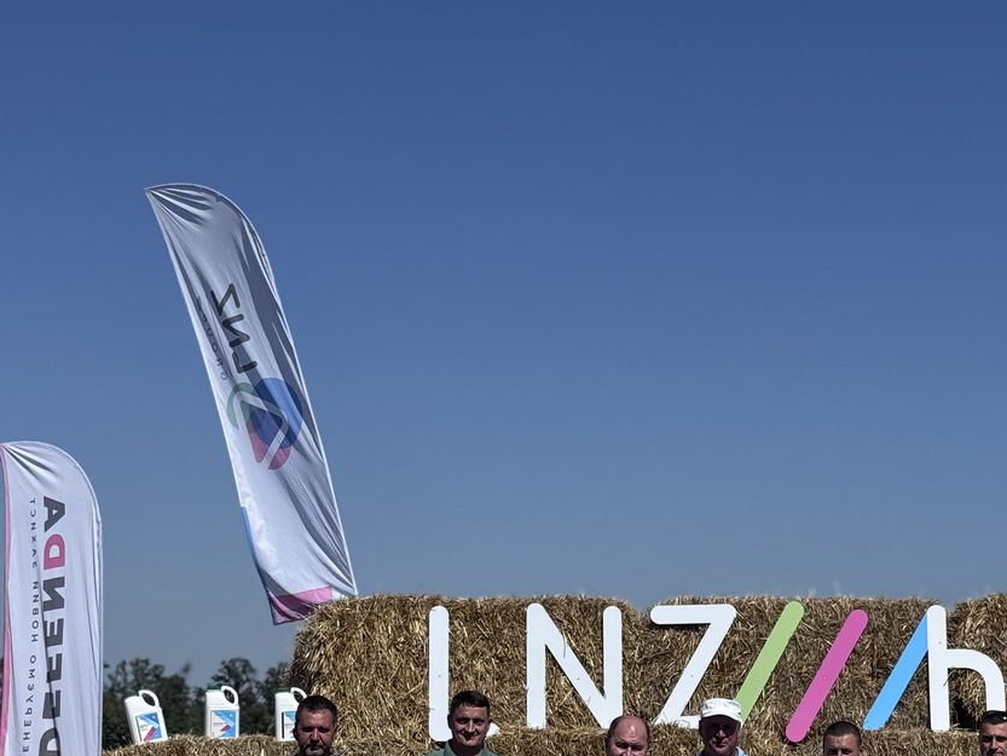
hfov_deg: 23.4
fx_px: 2415
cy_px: 614
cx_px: 714
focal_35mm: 83
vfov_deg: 17.6
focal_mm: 6.76
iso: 64
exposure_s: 1/6410
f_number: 1.78
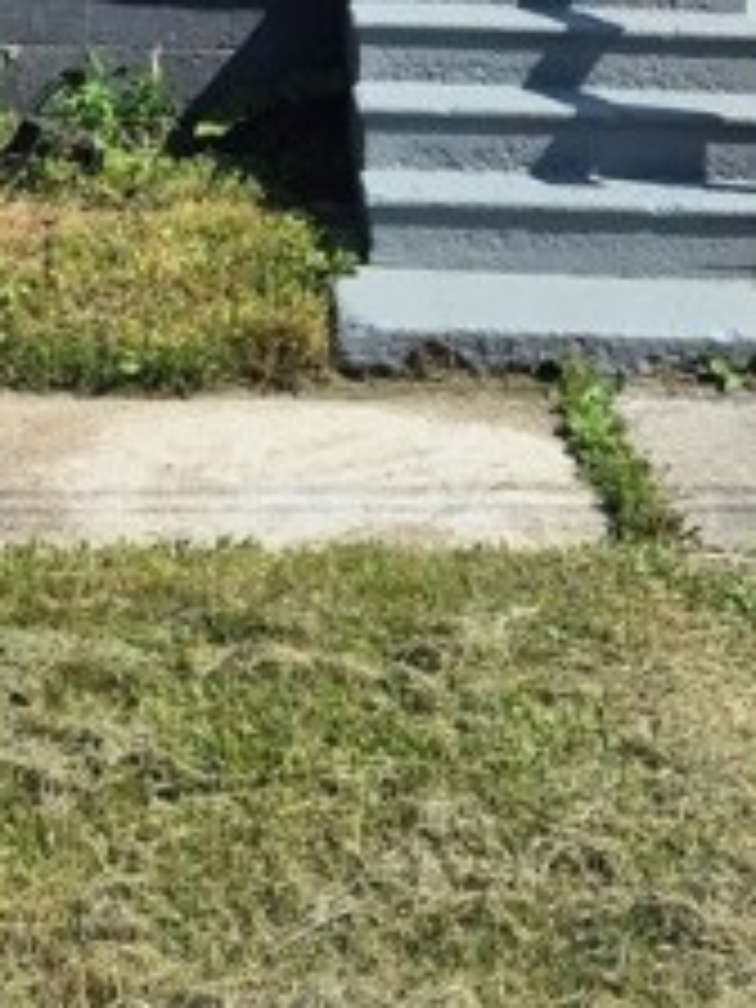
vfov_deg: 20.2
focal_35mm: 79
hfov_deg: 18.6
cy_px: -616
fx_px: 2300
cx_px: 238
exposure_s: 1/2120
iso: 25
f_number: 1.8
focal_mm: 5.4
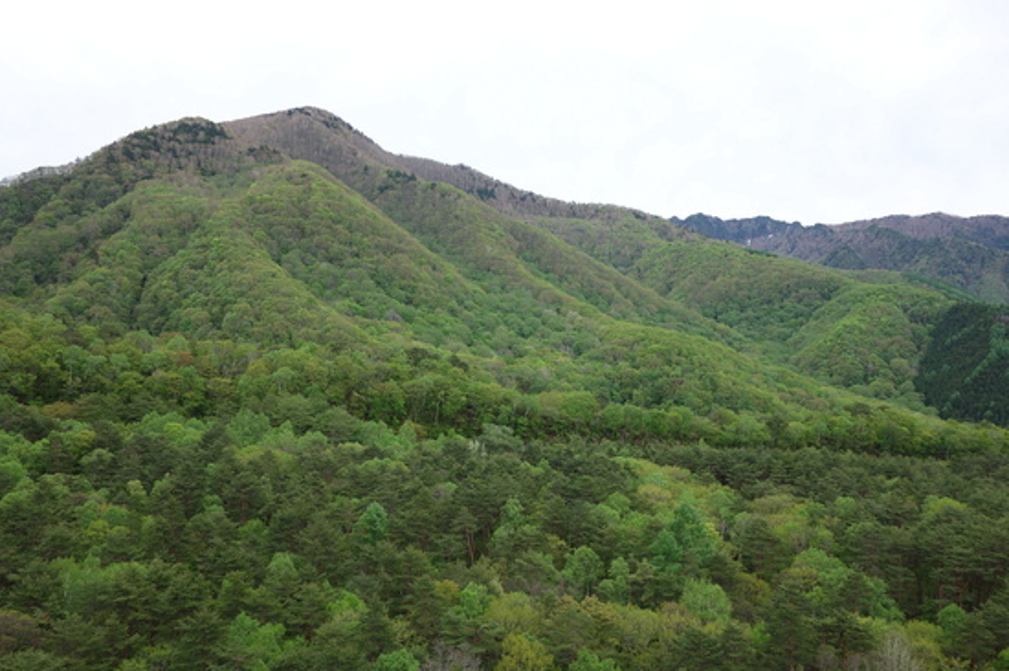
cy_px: 336
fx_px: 784
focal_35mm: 28
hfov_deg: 65.5
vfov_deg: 46.3
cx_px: 504
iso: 125
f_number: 5.6
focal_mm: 10.4
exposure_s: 1/160
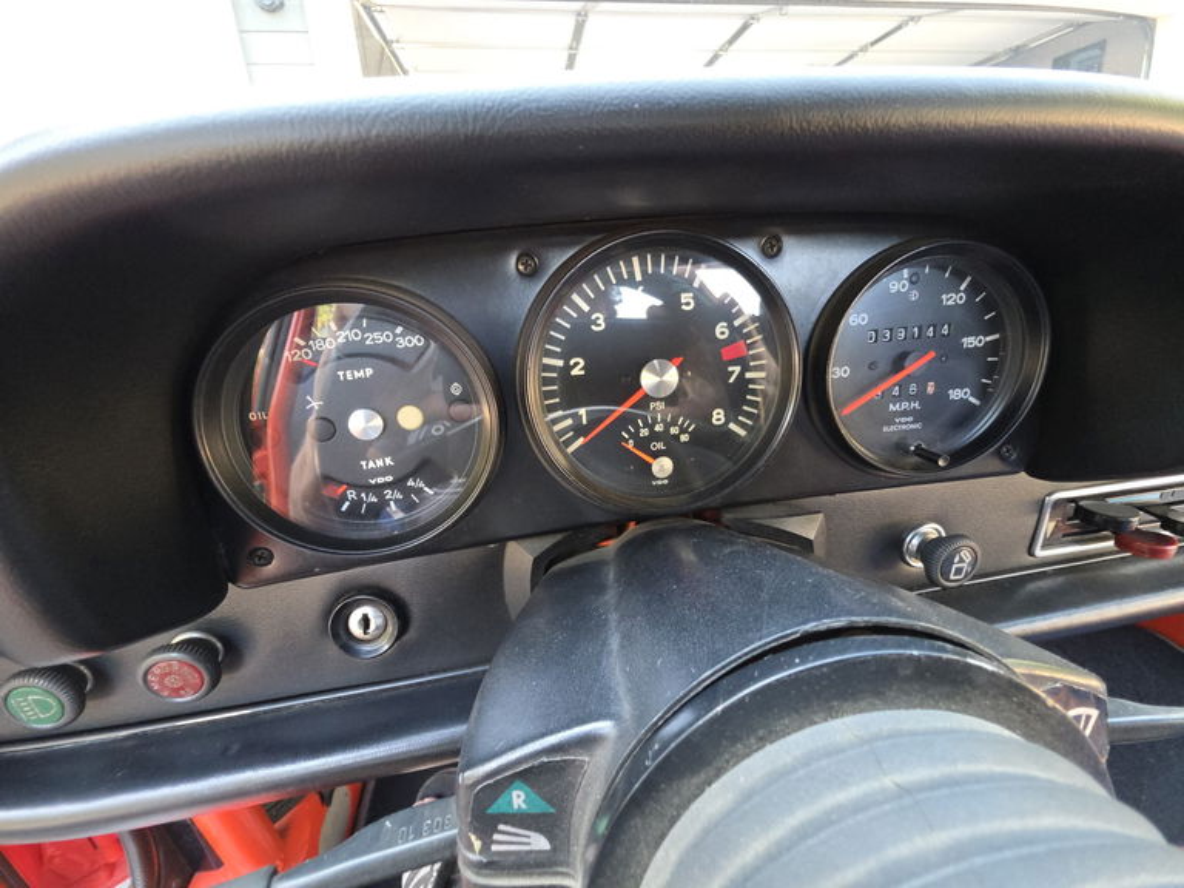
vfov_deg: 89.9
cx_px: 592
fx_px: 445
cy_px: 444
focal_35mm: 13
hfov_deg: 106.2
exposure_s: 1/60
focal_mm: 2.2
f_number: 1.9
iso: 320
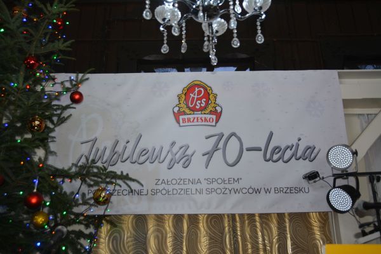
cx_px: 190
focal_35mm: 33
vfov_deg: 40.0
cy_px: 127
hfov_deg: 57.2
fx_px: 349
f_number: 3.8
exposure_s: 1/60
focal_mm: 22
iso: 450
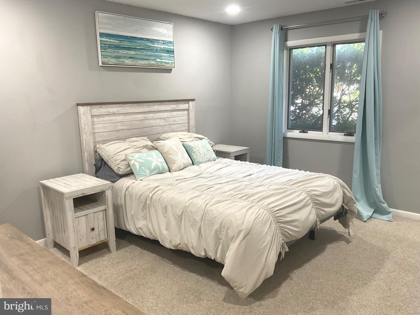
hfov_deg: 61.7
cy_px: 158
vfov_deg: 48.2
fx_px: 352
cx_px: 210
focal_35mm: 29
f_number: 1.8
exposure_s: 1/60
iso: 125
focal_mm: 3
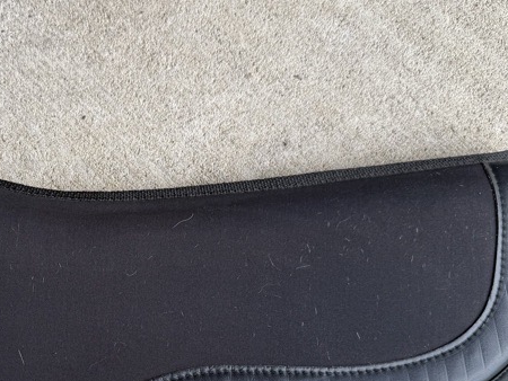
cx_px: 107
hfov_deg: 38.3
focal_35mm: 48
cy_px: 308
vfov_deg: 29.6
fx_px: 705
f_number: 1.78
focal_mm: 6.76
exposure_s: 1/368
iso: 80
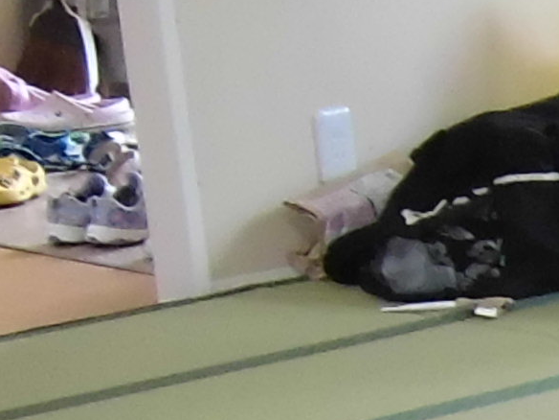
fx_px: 3310
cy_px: 1038
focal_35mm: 205
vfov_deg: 6.8
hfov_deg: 8.4
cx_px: 1591
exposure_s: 1/60
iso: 200
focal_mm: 4.7
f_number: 2.8
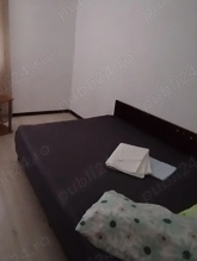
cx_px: 53
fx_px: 235
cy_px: 101
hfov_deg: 44.3
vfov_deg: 57.7
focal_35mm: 31
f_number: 2.2
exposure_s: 1/25
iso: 856
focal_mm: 1.42
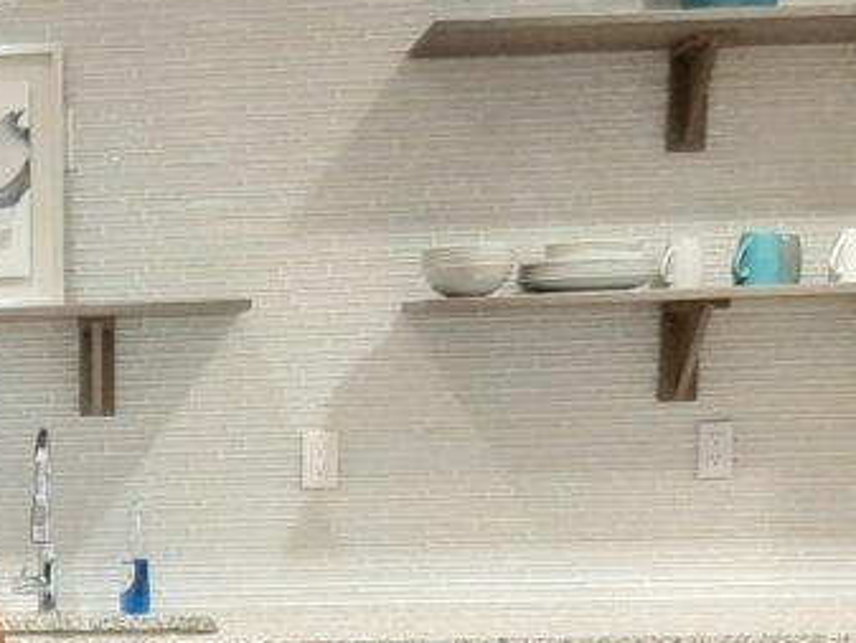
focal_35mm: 74
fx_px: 1831
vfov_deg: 19.0
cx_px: -99
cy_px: 734
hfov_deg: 24.5
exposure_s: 1/24
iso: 250
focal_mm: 3.93
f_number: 1.7
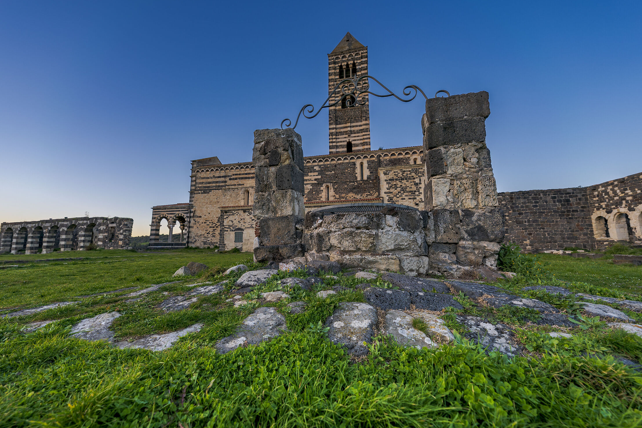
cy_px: 214
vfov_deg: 85.4
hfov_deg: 108.3
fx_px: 232
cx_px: 313
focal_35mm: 13
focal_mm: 12
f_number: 4.5
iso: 100
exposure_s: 1/100
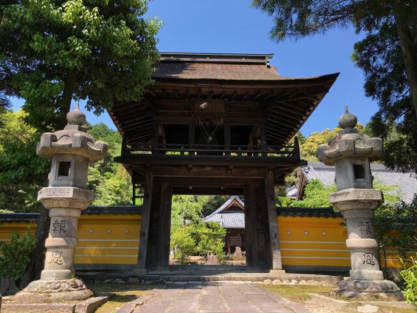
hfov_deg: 63.4
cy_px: 156
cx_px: 208
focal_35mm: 28
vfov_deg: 49.7
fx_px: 337
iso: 20
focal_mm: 3.99
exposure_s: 1/436
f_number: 1.8
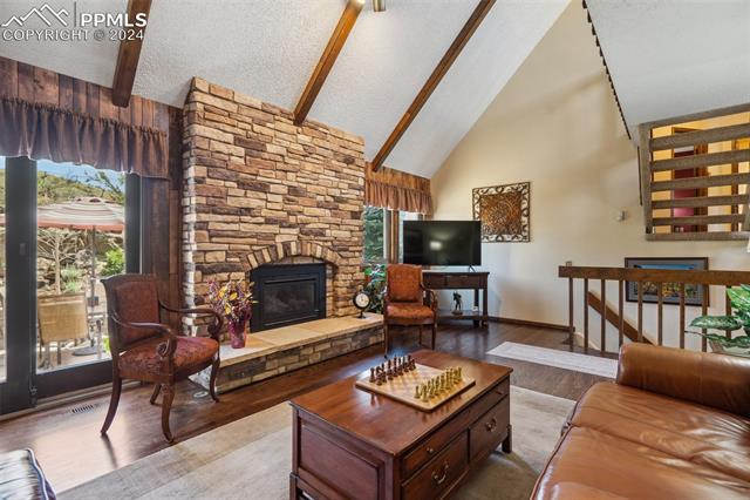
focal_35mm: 16
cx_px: 375
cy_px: 250
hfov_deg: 96.8
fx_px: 333
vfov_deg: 73.7
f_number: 7.1
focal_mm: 16
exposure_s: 1/13
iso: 640
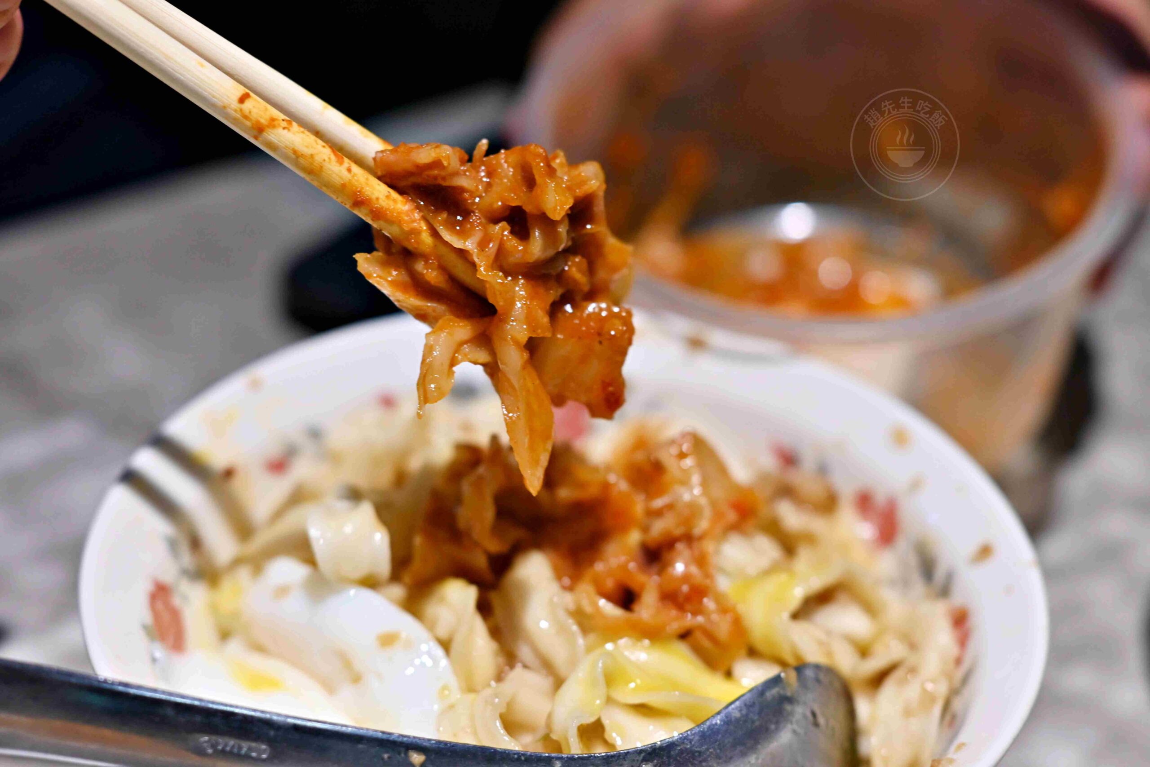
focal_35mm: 75
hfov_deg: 27.0
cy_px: 384
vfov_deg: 18.2
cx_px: 575
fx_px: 2396
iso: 400
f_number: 2.8
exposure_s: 1/200
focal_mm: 50
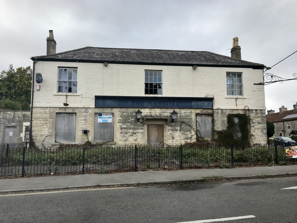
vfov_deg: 49.7
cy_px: 112
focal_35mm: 28
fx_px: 240
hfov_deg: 63.4
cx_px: 148
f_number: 1.8
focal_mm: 3.99
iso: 20
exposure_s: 1/643
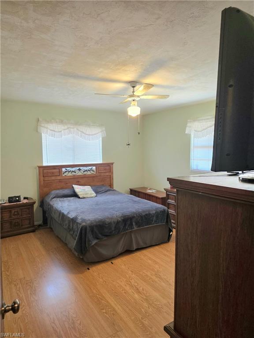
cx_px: 127
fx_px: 225
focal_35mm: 23
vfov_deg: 73.9
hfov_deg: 58.9
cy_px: 169
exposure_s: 1/120
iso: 320
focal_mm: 6.25
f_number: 1.7
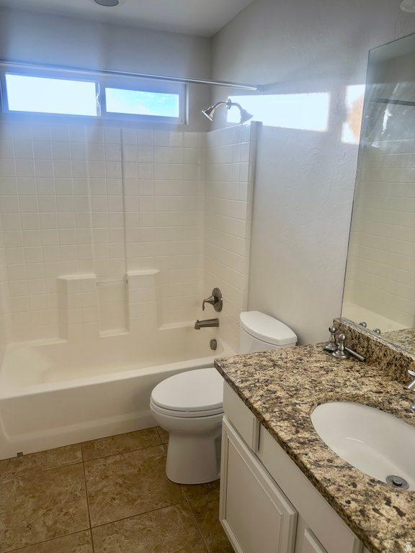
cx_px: 208
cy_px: 276
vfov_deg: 71.6
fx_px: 384
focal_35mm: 24
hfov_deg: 56.8
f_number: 1.78
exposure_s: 1/150
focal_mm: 6.86
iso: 80
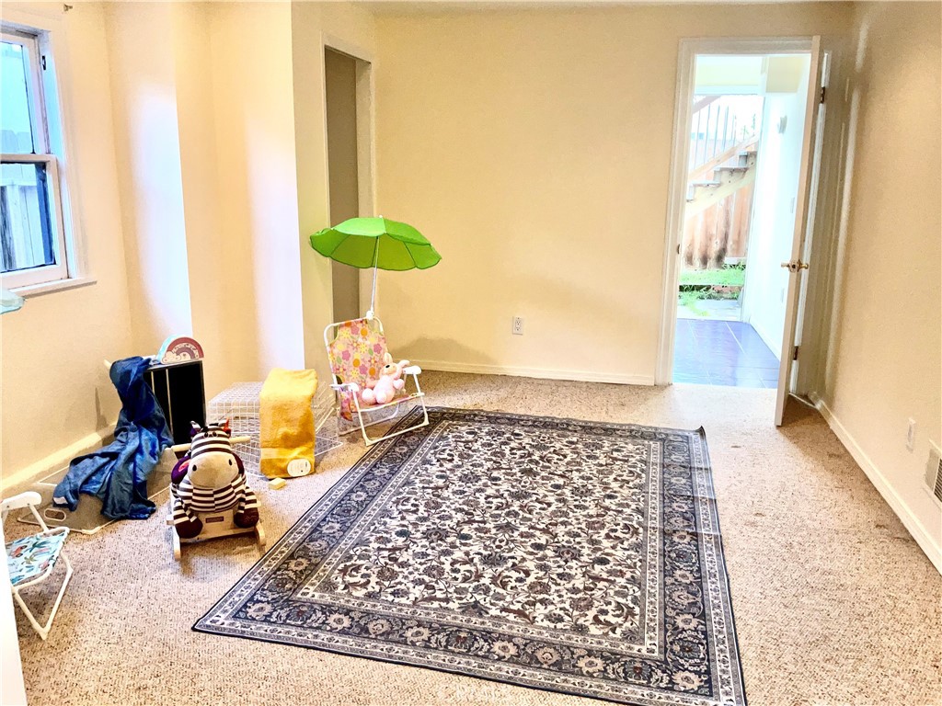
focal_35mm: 29
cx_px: 471
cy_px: 353
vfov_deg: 48.2
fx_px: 789
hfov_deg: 61.7
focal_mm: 3
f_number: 1.8
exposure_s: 1/107
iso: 16
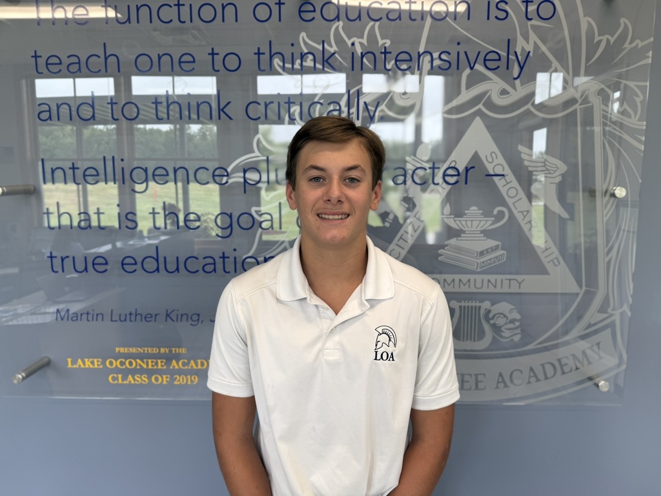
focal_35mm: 24
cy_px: 248
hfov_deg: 71.6
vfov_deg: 56.8
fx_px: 458
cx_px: 330
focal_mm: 6.76
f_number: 1.78
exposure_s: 1/203
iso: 64
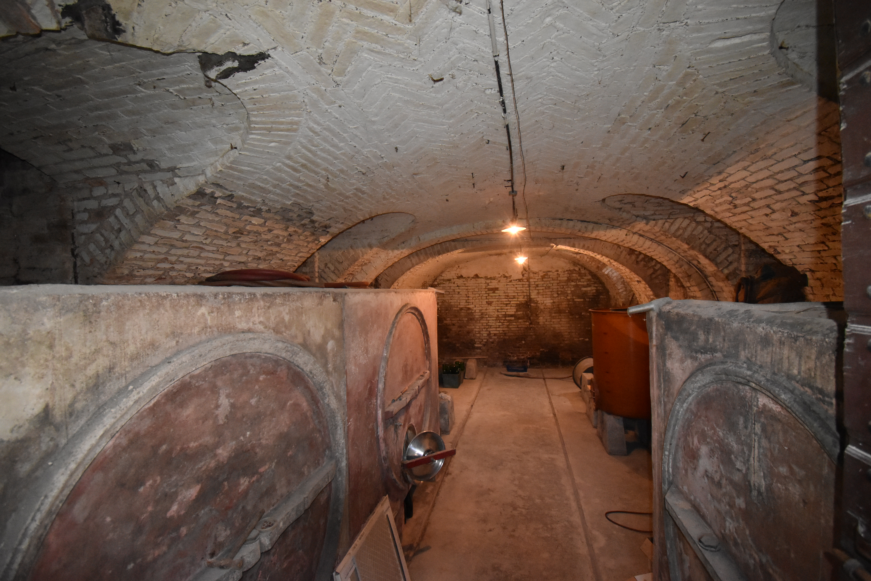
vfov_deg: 77.3
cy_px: 290
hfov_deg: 100.4
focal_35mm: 15
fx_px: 363
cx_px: 436
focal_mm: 10
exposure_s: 1/60
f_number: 4.5
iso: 3600
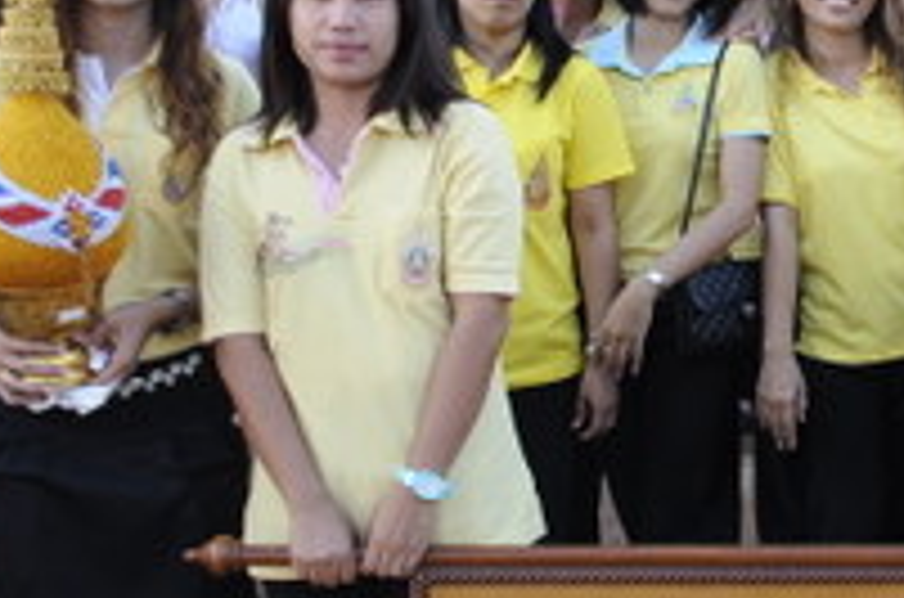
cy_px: 281
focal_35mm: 79
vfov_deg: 17.2
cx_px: 801
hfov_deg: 25.0
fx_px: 1979
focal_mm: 22
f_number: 5.6
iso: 500
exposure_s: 1/25
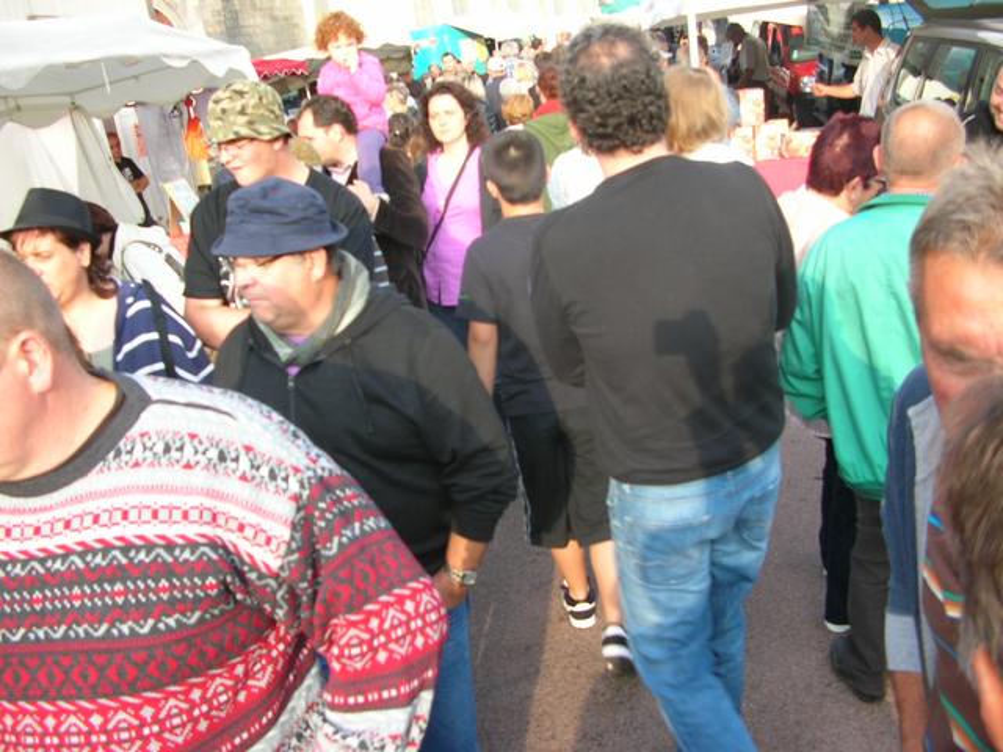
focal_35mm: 35
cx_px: 502
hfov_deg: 52.6
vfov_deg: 40.7
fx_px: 1014
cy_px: 376
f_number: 2.8
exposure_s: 1/99.1
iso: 50
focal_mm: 5.8
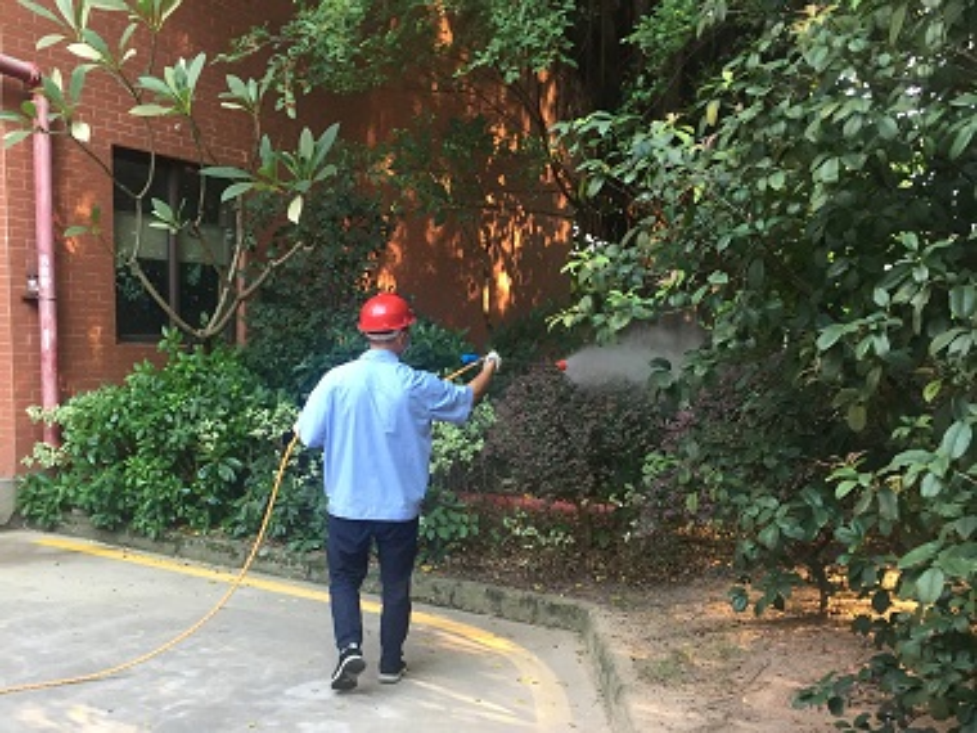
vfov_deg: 48.2
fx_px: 818
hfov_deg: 61.7
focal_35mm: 29
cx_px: 488
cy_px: 366
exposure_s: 1/33
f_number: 2.2
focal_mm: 4.15
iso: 40
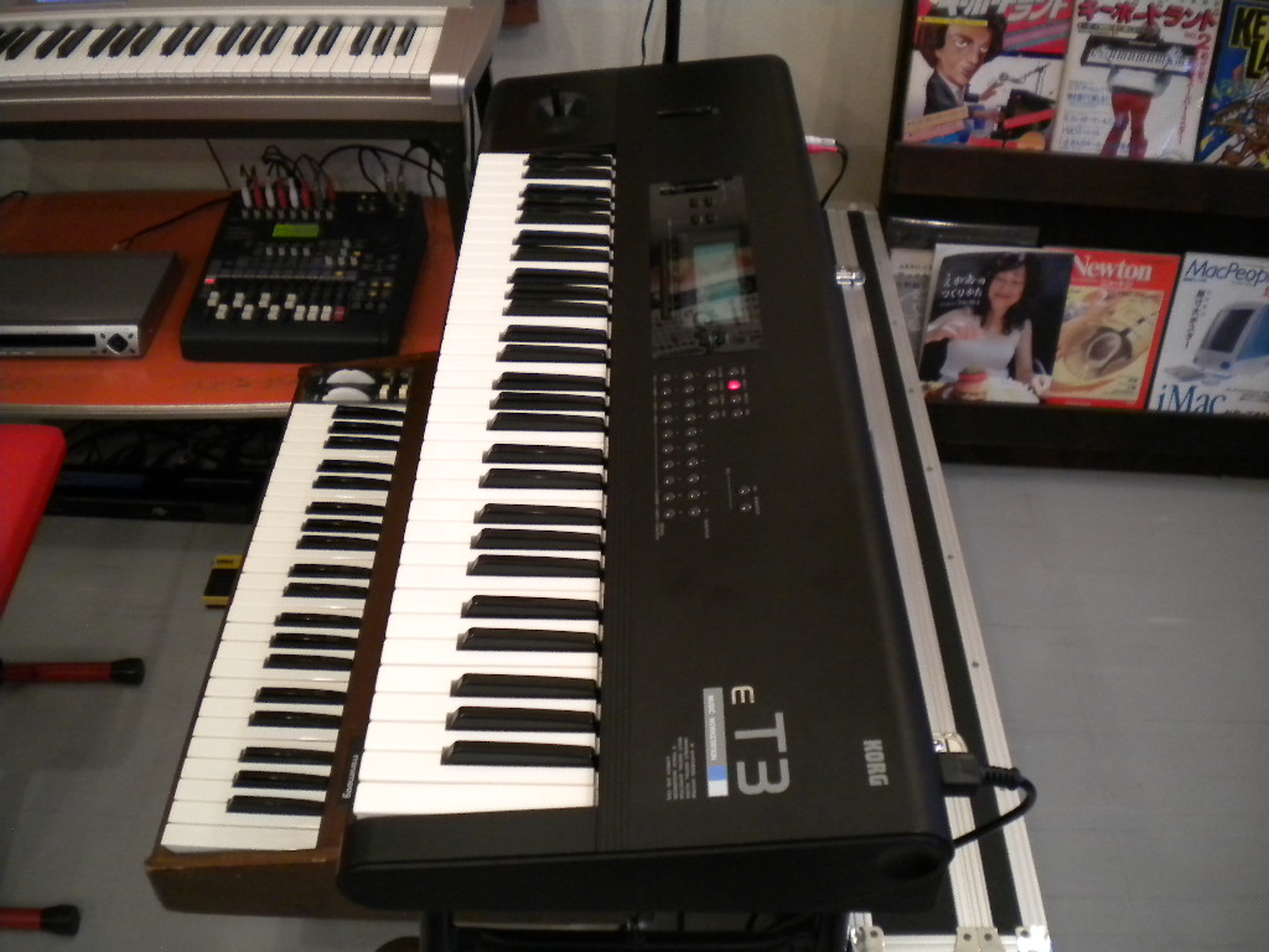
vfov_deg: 40.7
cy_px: 476
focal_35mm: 35
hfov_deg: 52.6
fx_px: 1283
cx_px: 634
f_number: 3.1
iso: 400
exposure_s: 1/21.3
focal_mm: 6.3
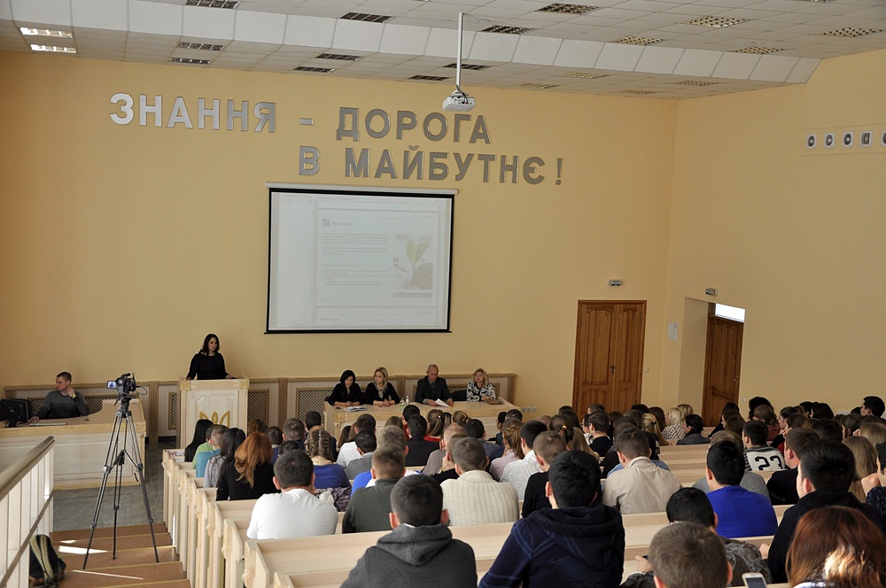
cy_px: 294
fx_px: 1032
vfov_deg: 31.8
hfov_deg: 46.5
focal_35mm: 42
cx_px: 443
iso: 200
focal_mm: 28
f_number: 4.5
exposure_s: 1/80
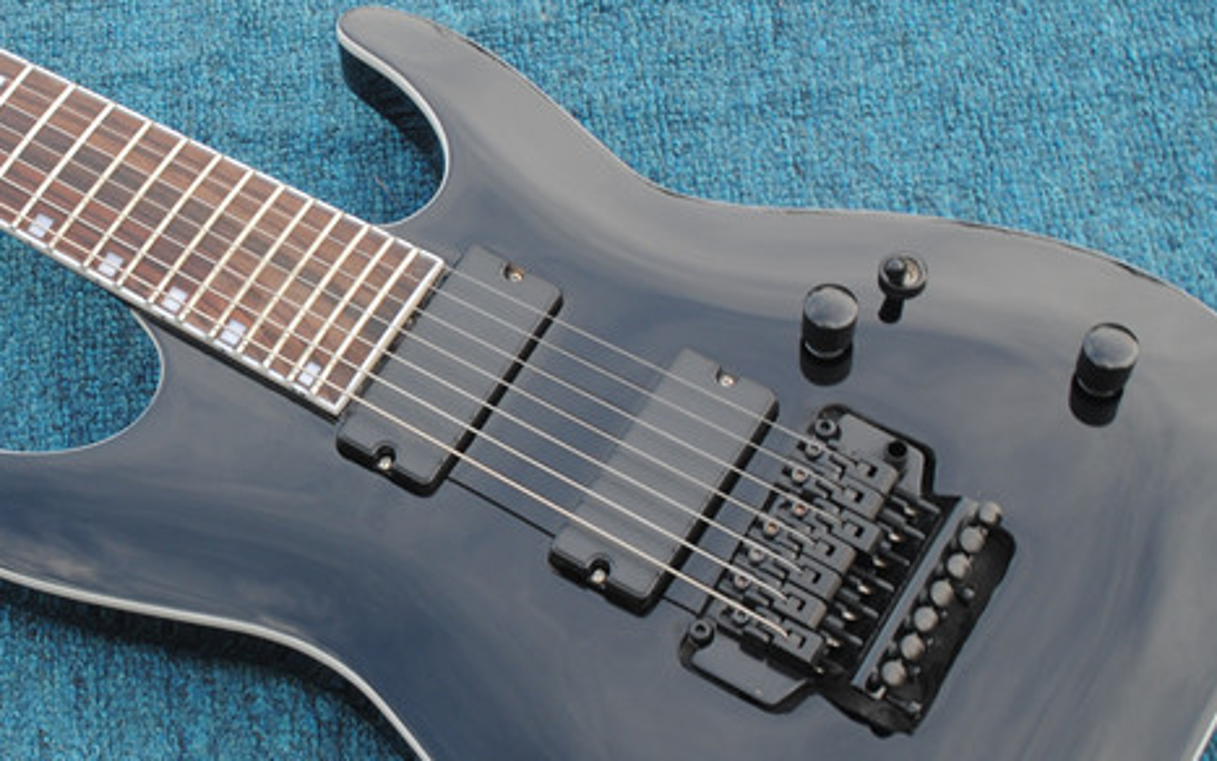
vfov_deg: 13.8
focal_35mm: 95
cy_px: 361
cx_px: 149
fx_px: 3154
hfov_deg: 21.4
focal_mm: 29
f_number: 10
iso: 100
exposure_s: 1/15
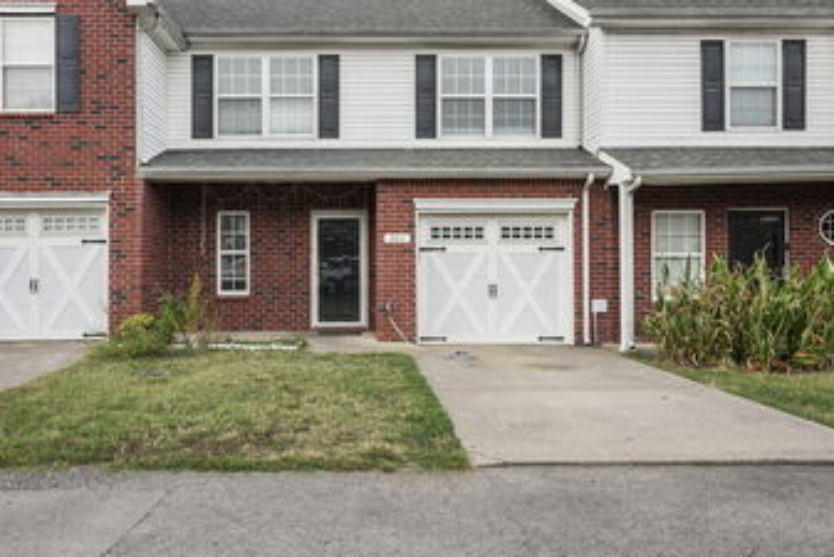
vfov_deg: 45.9
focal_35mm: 28
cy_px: 213
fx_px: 652
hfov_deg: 64.9
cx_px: 363
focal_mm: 19.8
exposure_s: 1/250
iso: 1600
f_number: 9
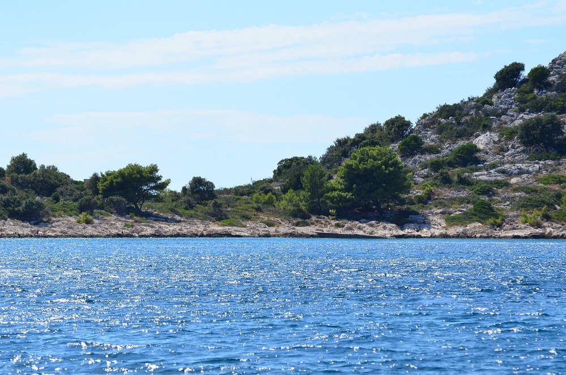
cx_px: 283
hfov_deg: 9.8
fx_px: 3294
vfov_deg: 6.5
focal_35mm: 210
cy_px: 188
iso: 1400
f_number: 6.3
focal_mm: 140
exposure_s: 1/8000
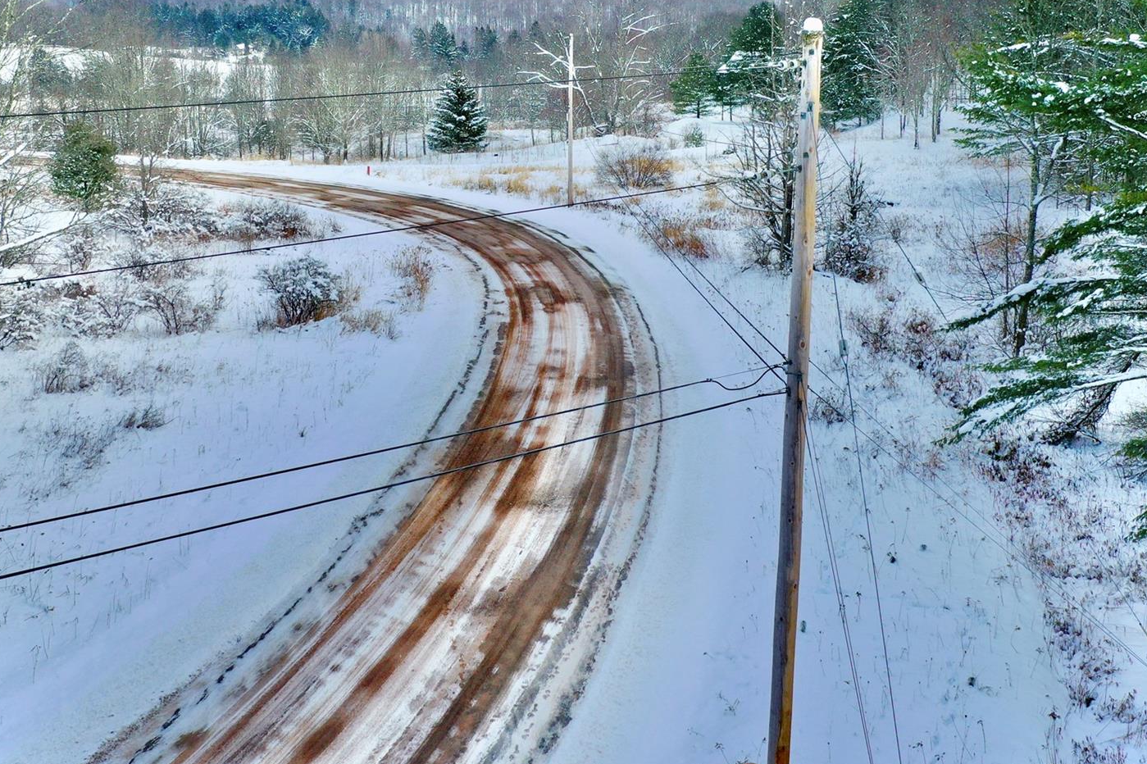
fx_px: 1306
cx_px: 565
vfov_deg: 32.2
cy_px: 221
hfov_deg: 47.4
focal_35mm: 41
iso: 100
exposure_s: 1/400
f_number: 5.6
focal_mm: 10.26
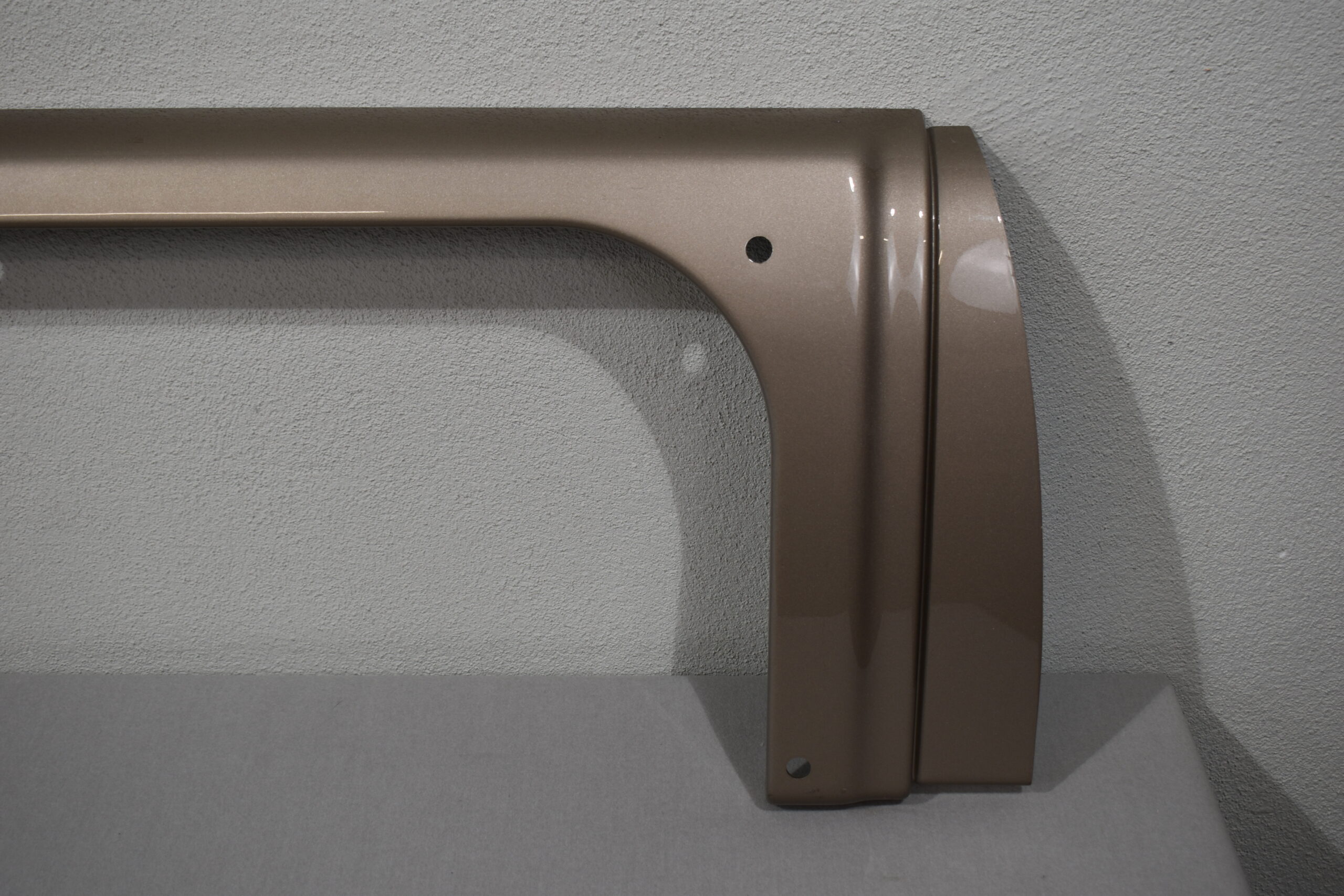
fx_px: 1680
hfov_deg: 43.6
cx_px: 672
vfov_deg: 29.9
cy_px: 448
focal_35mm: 45
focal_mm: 30
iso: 250
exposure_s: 1/125
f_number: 5.6
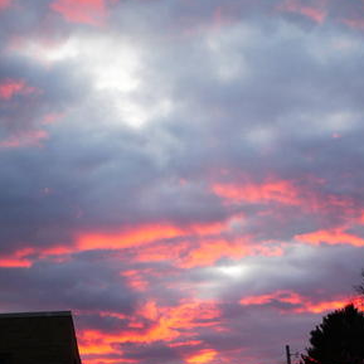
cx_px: 242
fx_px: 1178
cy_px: 199
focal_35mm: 99
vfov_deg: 17.6
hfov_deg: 17.5
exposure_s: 1/80
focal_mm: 36
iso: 320
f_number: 2.8
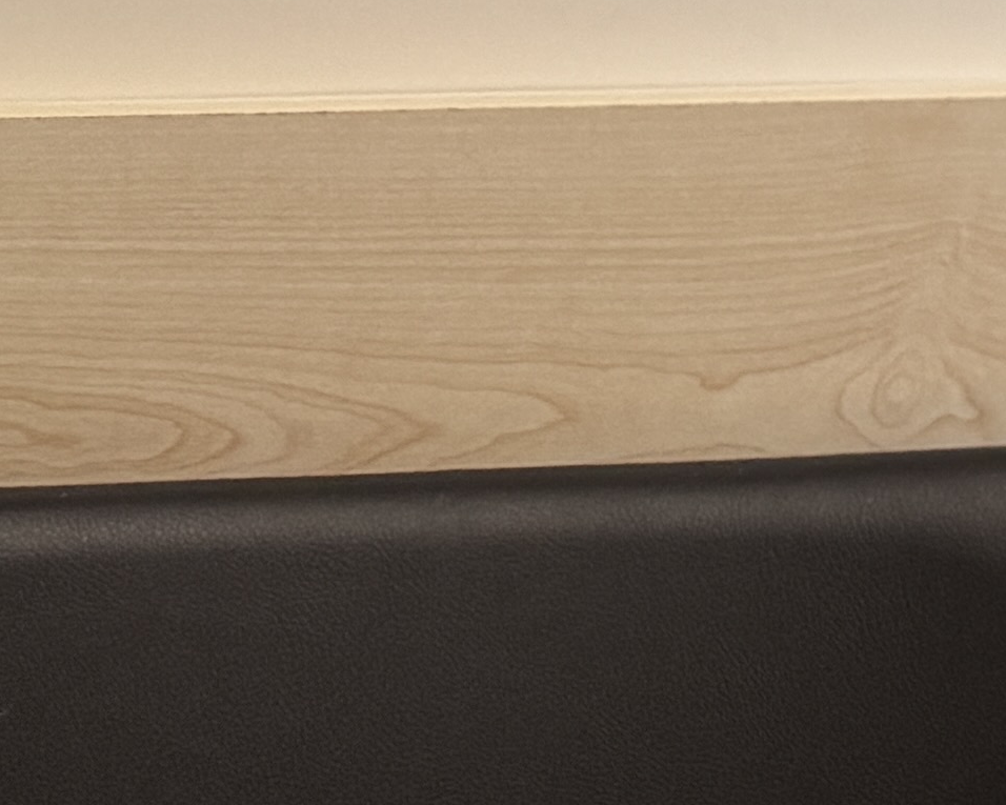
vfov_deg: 9.7
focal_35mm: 140
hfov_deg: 10.2
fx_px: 4169
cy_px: -1184
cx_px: 2970
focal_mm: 6.76
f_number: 1.78
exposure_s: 1/100
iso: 200
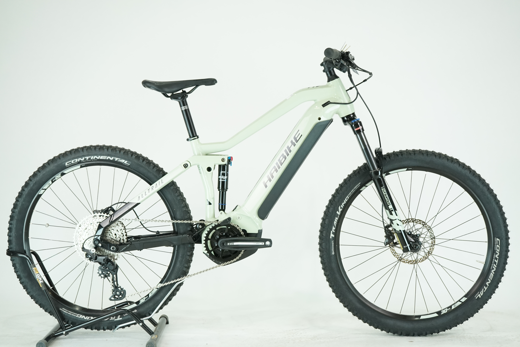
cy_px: 174
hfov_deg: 36.2
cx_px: 260
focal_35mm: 55
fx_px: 794
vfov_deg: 24.6
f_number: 5.6
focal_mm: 55
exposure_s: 1/200
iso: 1600
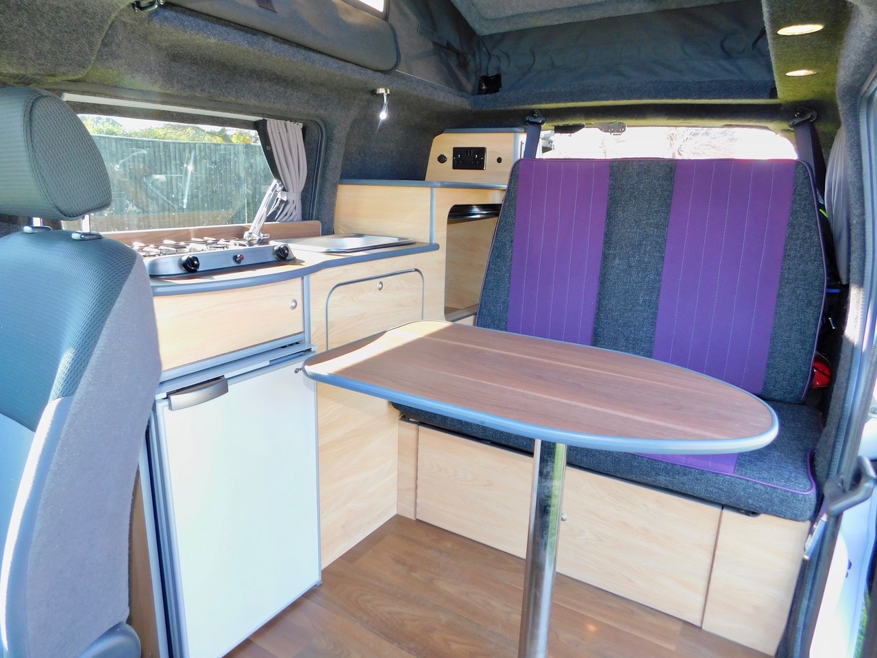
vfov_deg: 58.9
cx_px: 438
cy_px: 329
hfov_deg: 73.9
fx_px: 583
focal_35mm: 23
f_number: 3
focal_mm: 4
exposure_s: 1/40
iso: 125
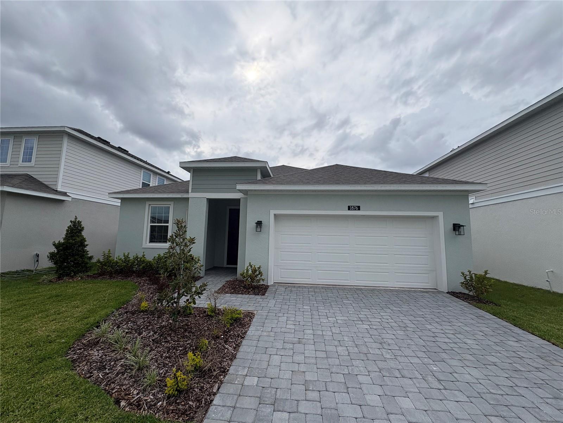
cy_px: 212
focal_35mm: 14
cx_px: 282
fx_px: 228
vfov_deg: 85.7
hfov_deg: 102.1
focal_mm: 2.22
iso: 40
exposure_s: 1/2273
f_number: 2.2
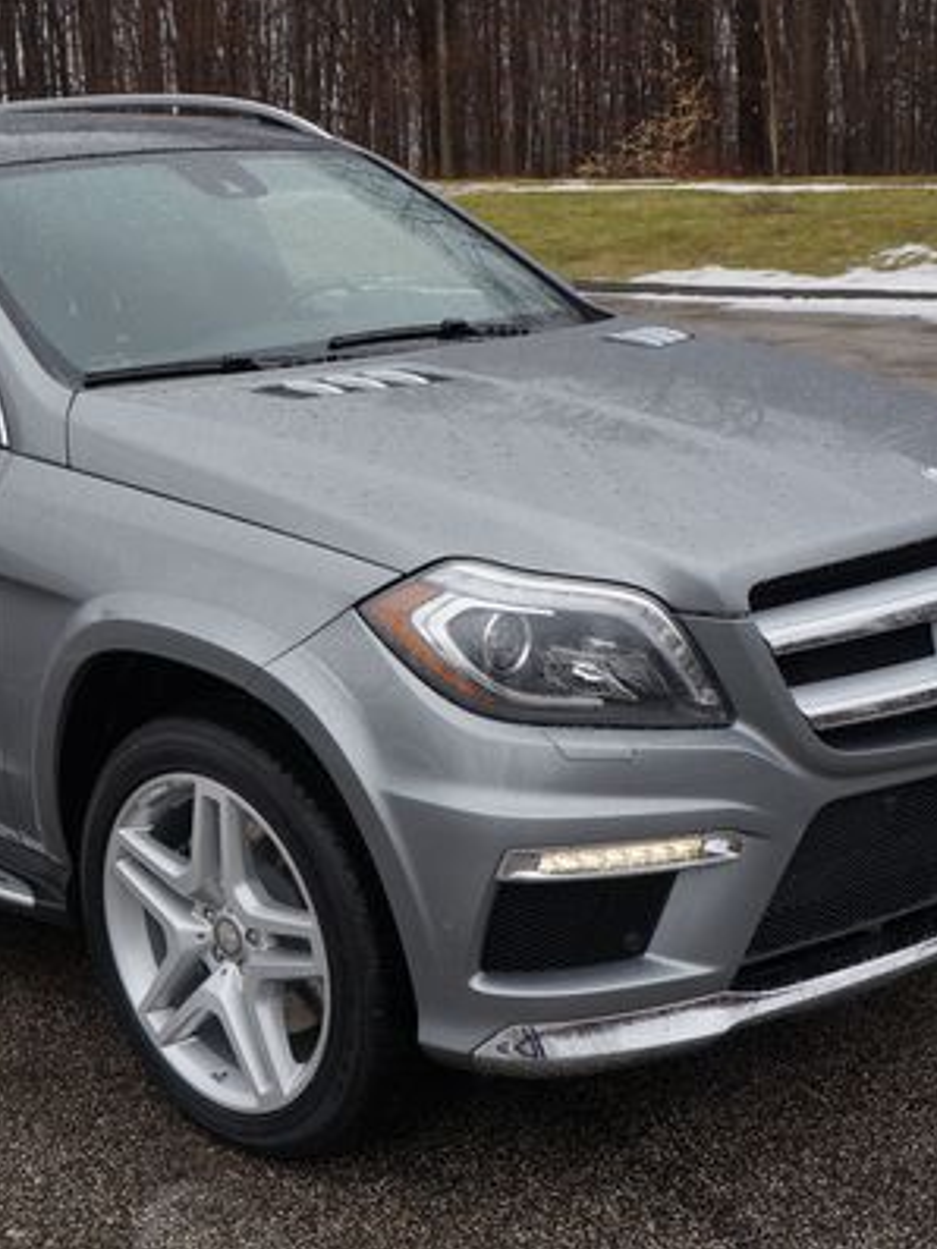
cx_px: 292
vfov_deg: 37.5
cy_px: 585
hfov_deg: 28.3
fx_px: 1840
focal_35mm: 51
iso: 200
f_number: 5.6
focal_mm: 22
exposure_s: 1/125
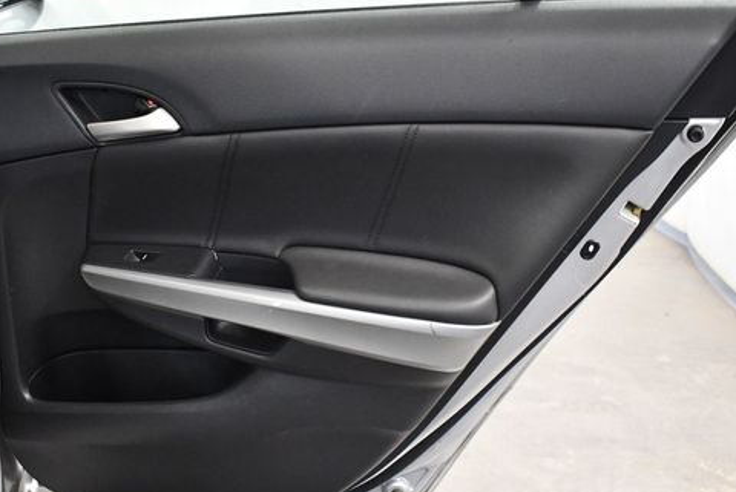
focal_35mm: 48
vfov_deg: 28.1
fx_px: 982
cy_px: 267
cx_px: 343
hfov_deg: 41.1
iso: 3200
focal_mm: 18
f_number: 3.5
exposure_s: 1/125
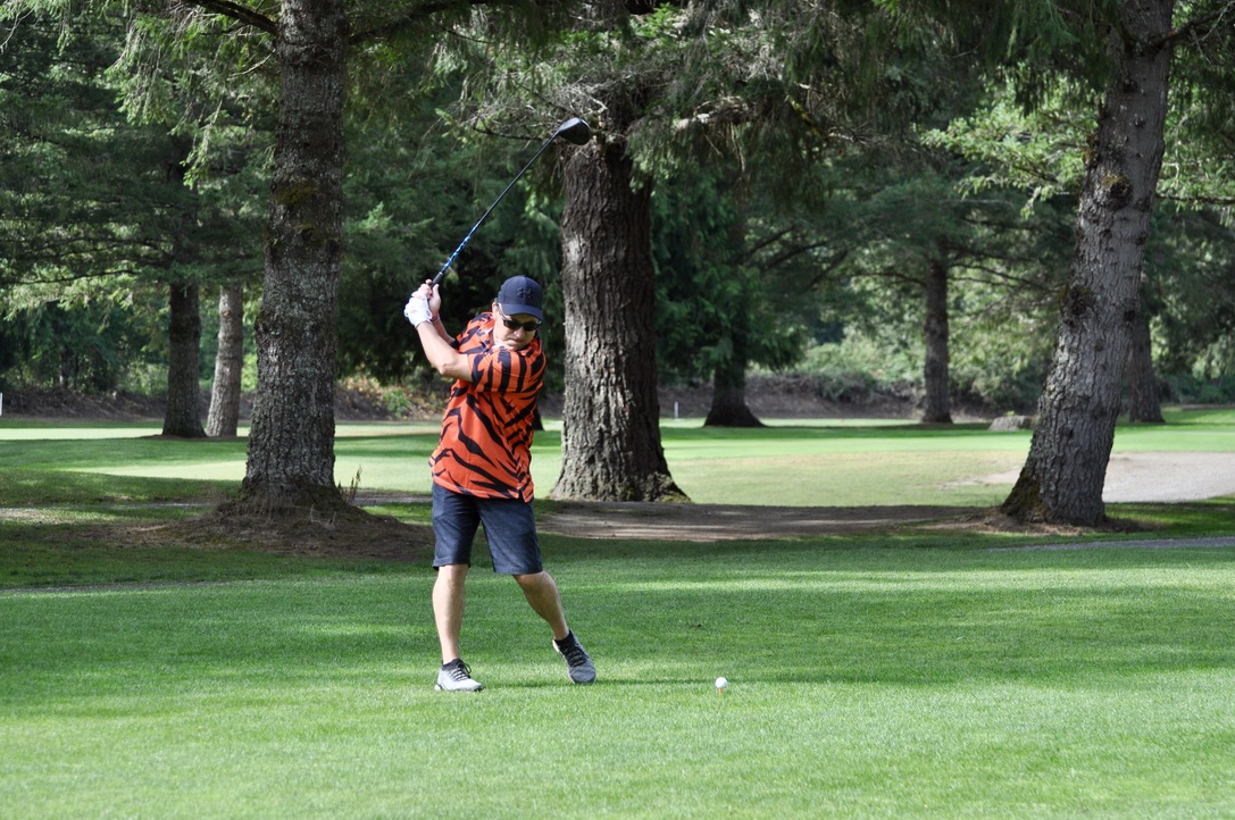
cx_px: 618
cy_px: 410
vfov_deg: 10.1
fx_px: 4626
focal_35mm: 135
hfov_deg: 15.2
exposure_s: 1/1000
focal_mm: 90
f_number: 4.5
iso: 400
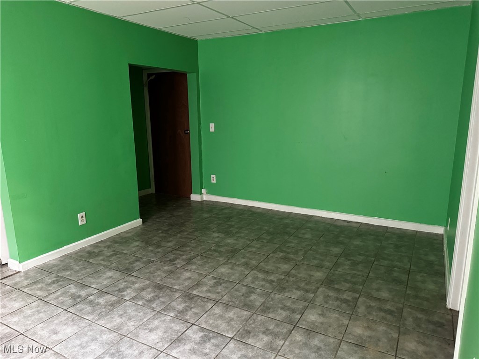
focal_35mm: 24
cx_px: 240
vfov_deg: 56.8
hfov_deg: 71.6
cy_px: 180
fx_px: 332
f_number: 1.78
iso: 800
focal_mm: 6.76
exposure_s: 1/40
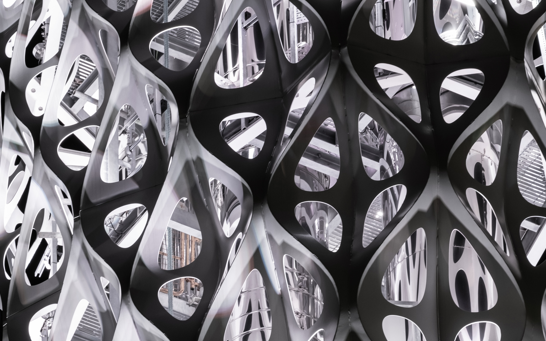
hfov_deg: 5.8
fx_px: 5371
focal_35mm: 361
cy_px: 329
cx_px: 283
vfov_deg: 3.6
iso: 200
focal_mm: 148.5
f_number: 10
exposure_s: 1/1.11
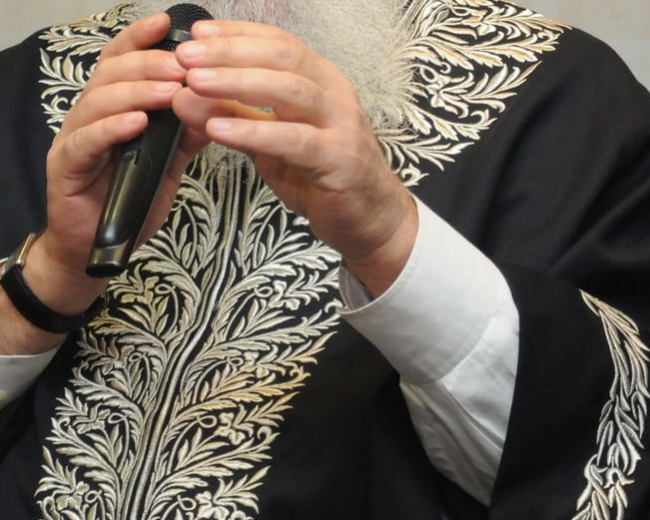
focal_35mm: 145
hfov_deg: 13.2
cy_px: 61
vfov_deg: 10.6
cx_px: 171
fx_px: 2790
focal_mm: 48
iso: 1600
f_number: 5.3
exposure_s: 1/100
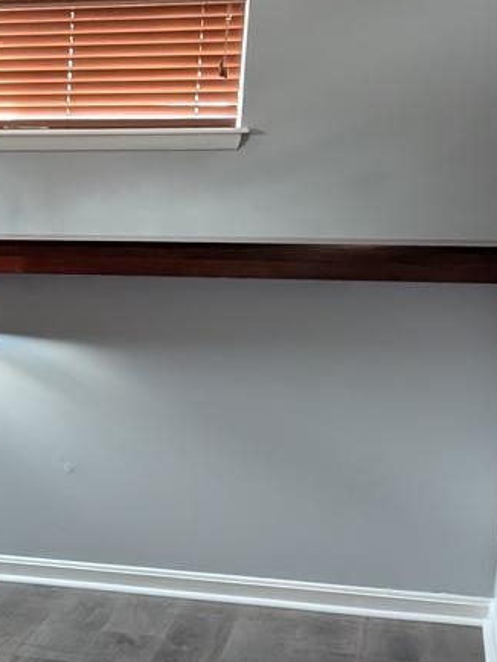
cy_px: 621
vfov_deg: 22.3
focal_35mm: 85
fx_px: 1626
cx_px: -287
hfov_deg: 15.7
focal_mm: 6.9
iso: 733
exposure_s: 1/60
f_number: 1.68
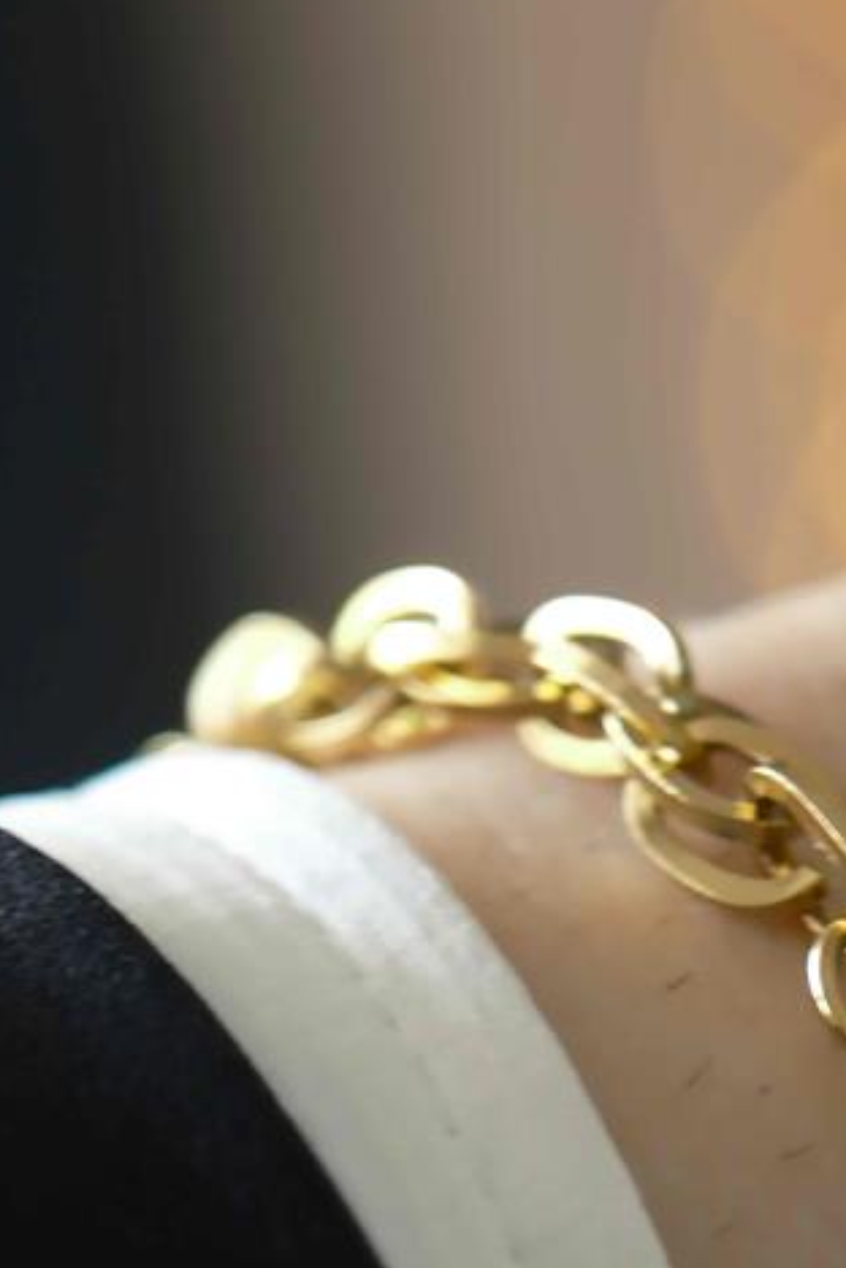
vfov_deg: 5.5
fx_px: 13006
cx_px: 1144
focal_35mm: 369
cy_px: 1834
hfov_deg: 3.7
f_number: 4
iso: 400
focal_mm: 80
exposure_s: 1/30
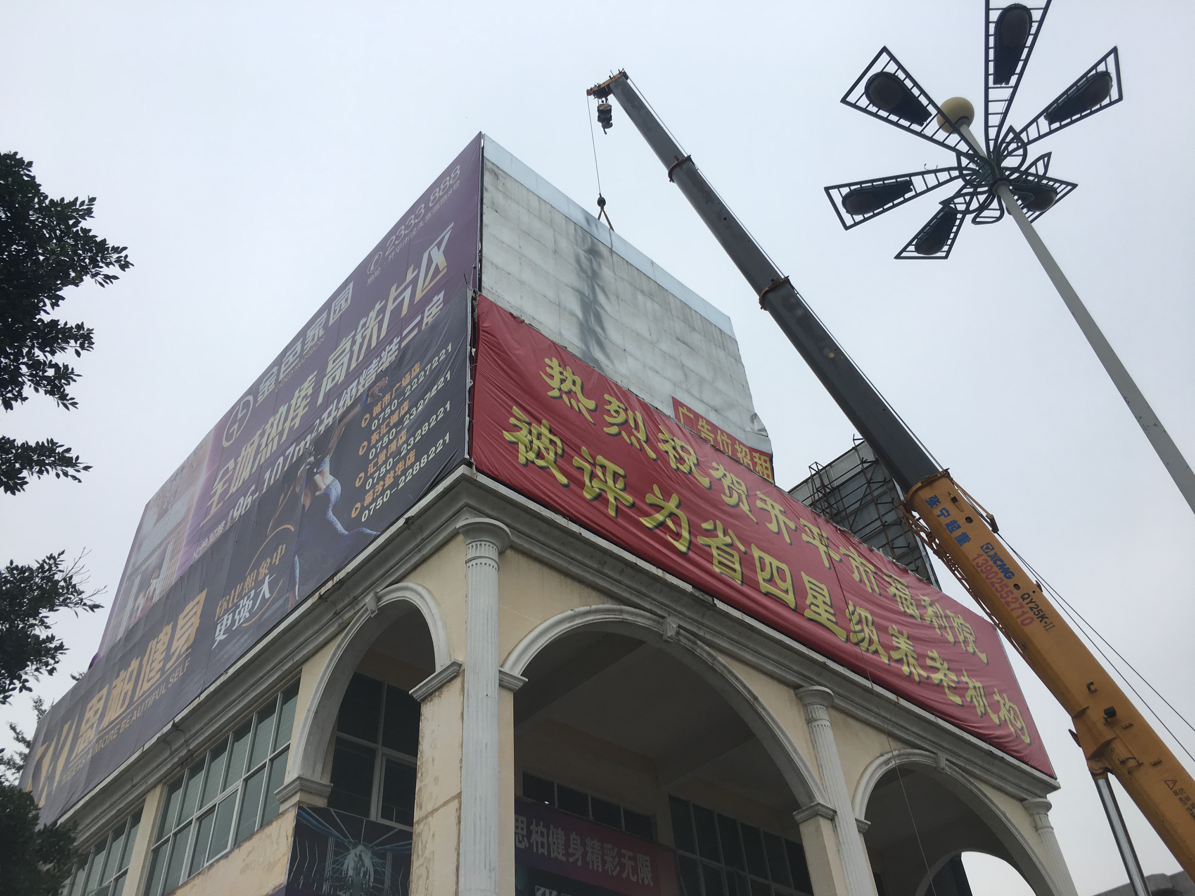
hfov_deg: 61.7
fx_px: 1001
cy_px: 448
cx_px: 598
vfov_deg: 48.2
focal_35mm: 29
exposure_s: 1/884
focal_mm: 4.15
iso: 25
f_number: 2.2
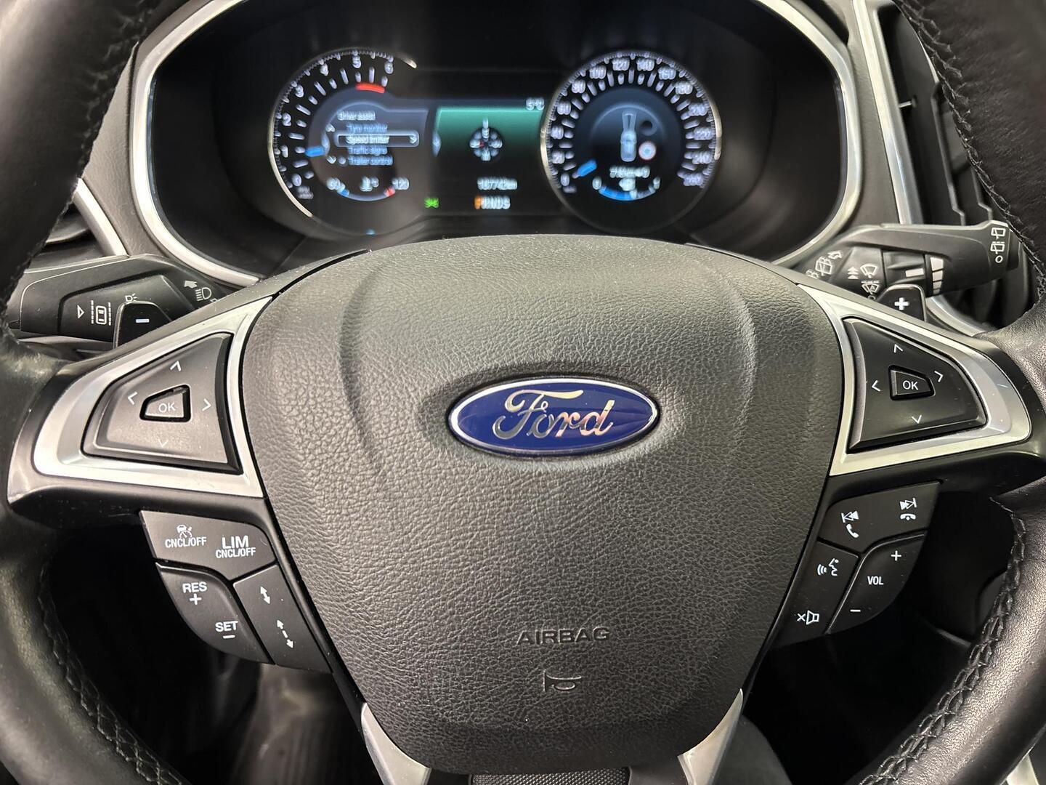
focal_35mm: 26
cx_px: 523
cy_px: 392
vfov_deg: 53.1
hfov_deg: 67.3
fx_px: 786
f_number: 1.6
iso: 500
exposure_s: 1/42
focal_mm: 5.96
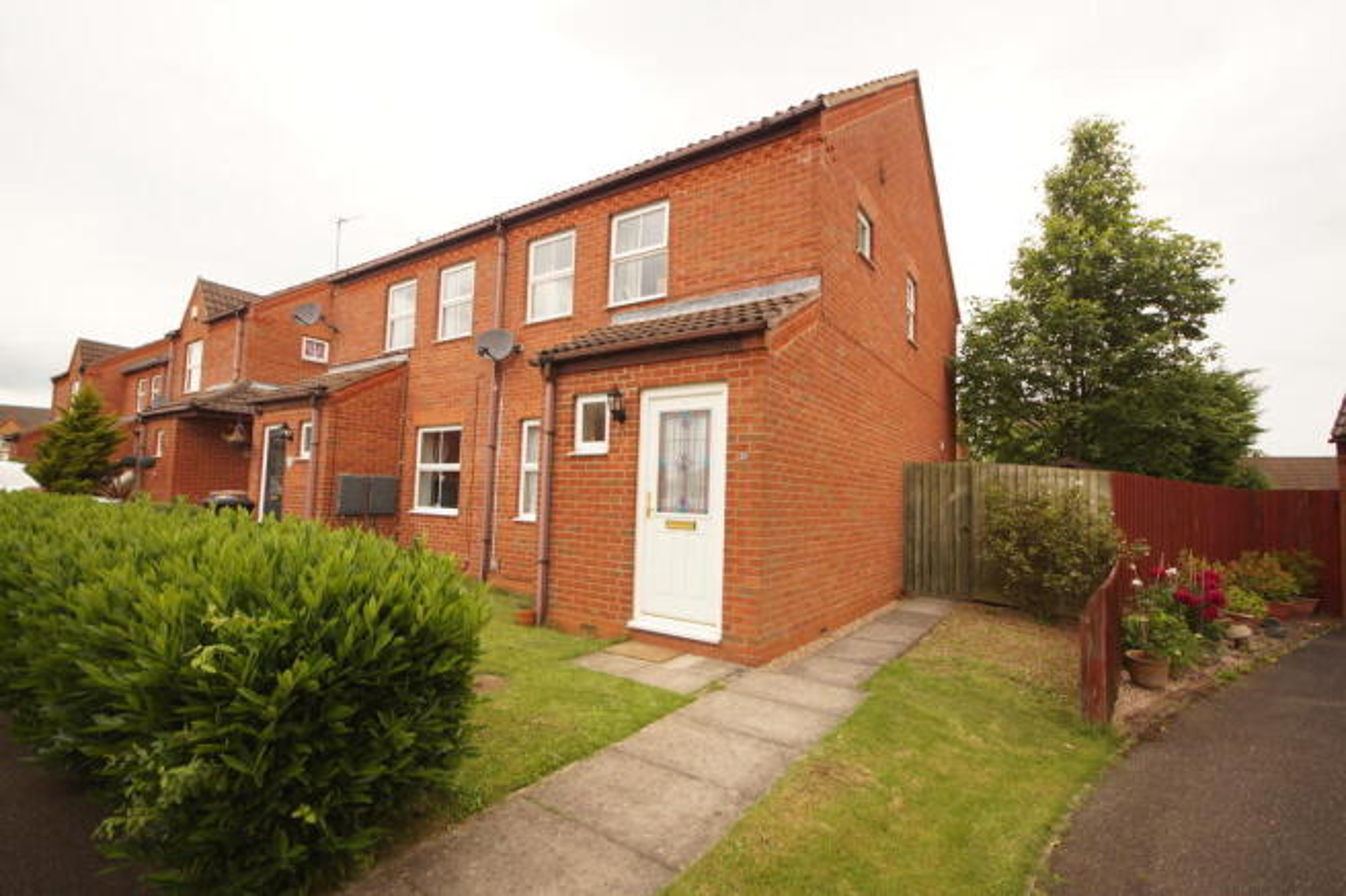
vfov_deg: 77.3
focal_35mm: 15
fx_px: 561
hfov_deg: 100.4
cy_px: 448
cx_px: 673
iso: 100
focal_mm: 10
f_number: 5
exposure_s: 1/100
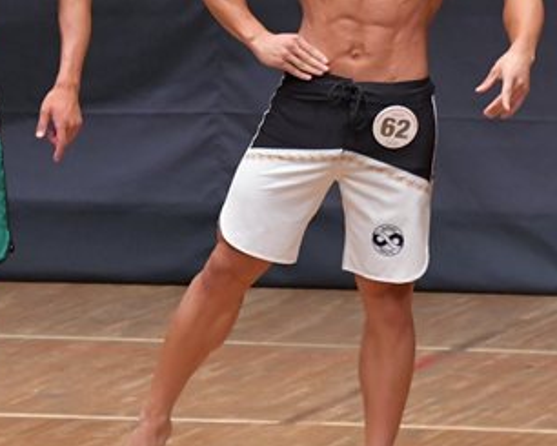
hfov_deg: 3.0
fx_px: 10570
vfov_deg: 2.4
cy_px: 118
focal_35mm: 641
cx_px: 70
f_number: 5.6
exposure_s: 1/400
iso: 6400
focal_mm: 180
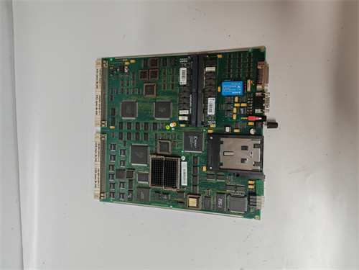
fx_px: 280
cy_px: 135
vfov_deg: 51.4
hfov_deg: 65.3
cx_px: 180
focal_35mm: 27
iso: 800
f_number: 1.9
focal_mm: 6.12
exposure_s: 1/100
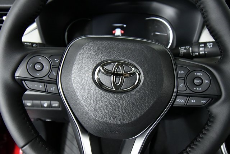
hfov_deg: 61.9
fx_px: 192
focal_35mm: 30
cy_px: 77
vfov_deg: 43.6
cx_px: 115
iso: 7200
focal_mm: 20
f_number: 5.6
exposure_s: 1/250
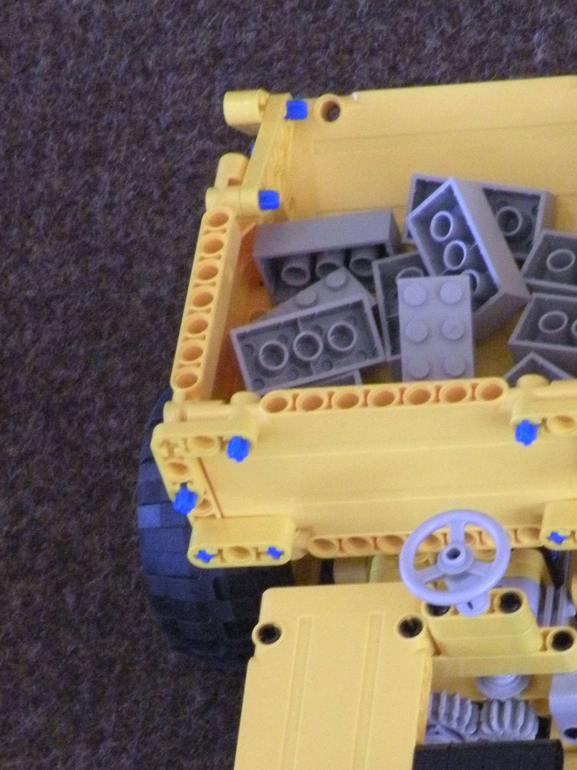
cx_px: 424
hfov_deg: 5.2
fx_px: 6291
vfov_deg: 7.0
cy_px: 668
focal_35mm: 283
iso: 400
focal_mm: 25
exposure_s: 1/49.6
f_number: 4.5
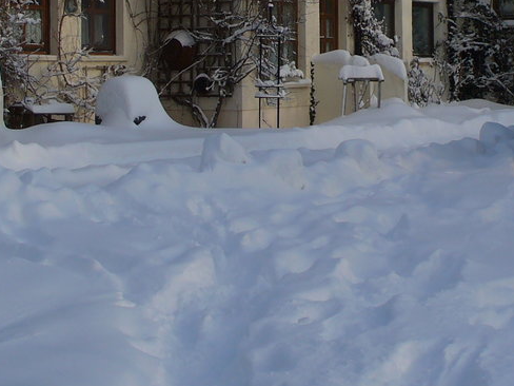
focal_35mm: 91
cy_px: -26
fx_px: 1351
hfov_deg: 21.4
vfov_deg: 15.8
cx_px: 386
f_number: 5.6
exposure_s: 1/250
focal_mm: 6.1
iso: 64
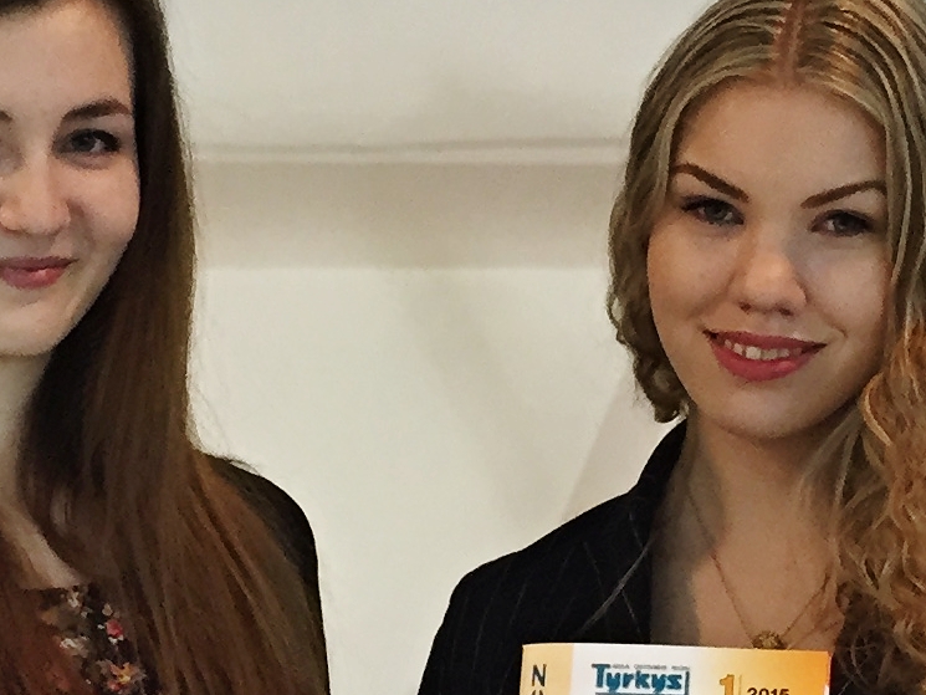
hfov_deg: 15.5
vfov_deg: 11.7
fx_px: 3398
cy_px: 410
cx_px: 547
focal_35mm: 127
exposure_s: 1/33
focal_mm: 4.15
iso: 125
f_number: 2.2
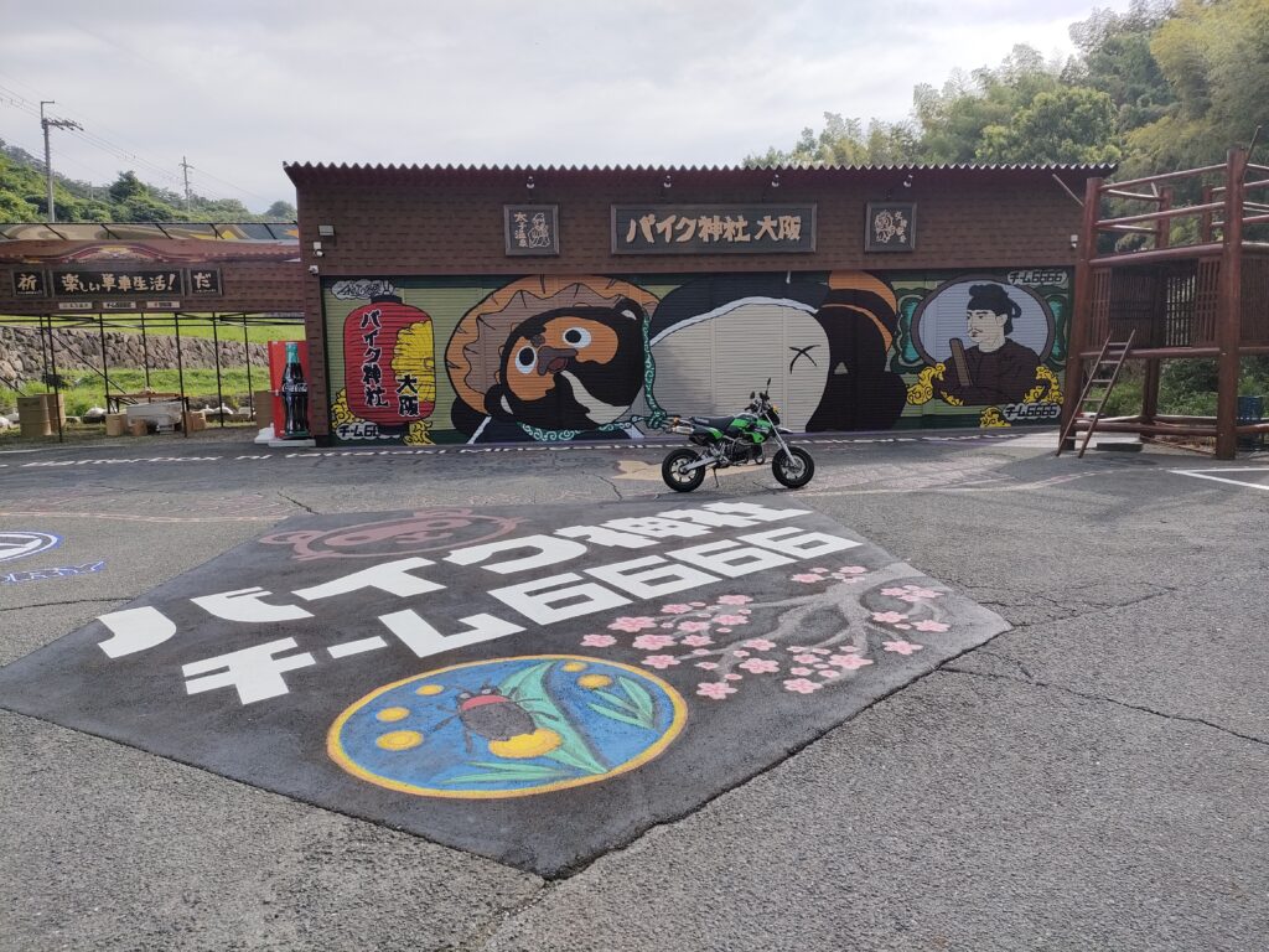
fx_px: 990
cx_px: 634
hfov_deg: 65.3
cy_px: 476
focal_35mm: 27
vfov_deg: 51.4
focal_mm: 4.73
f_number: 1.7
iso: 100
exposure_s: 1/1809
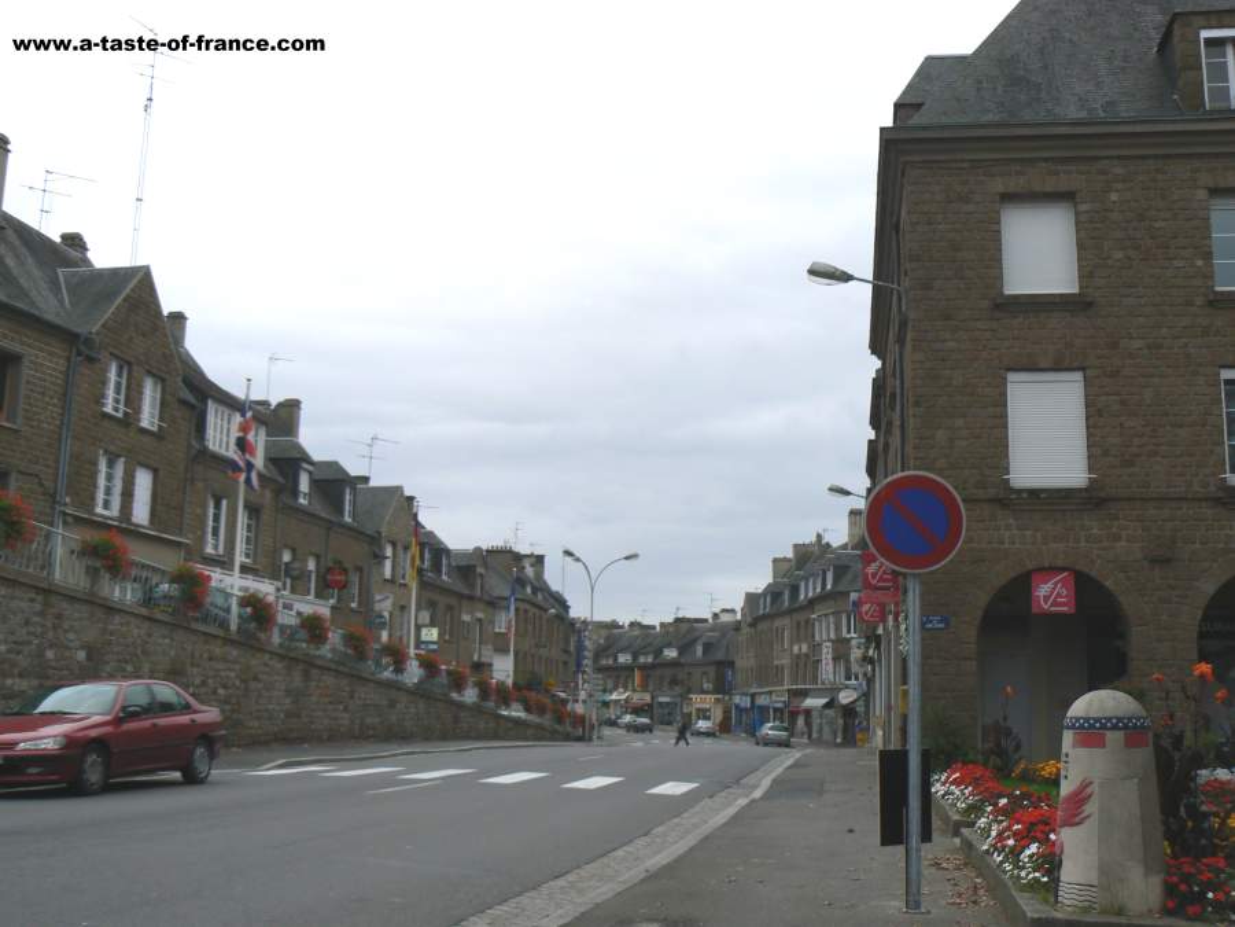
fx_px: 1284
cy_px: 464
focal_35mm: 36
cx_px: 618
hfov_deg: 51.4
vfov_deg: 39.7
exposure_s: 1/100
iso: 80
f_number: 4.5
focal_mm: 6
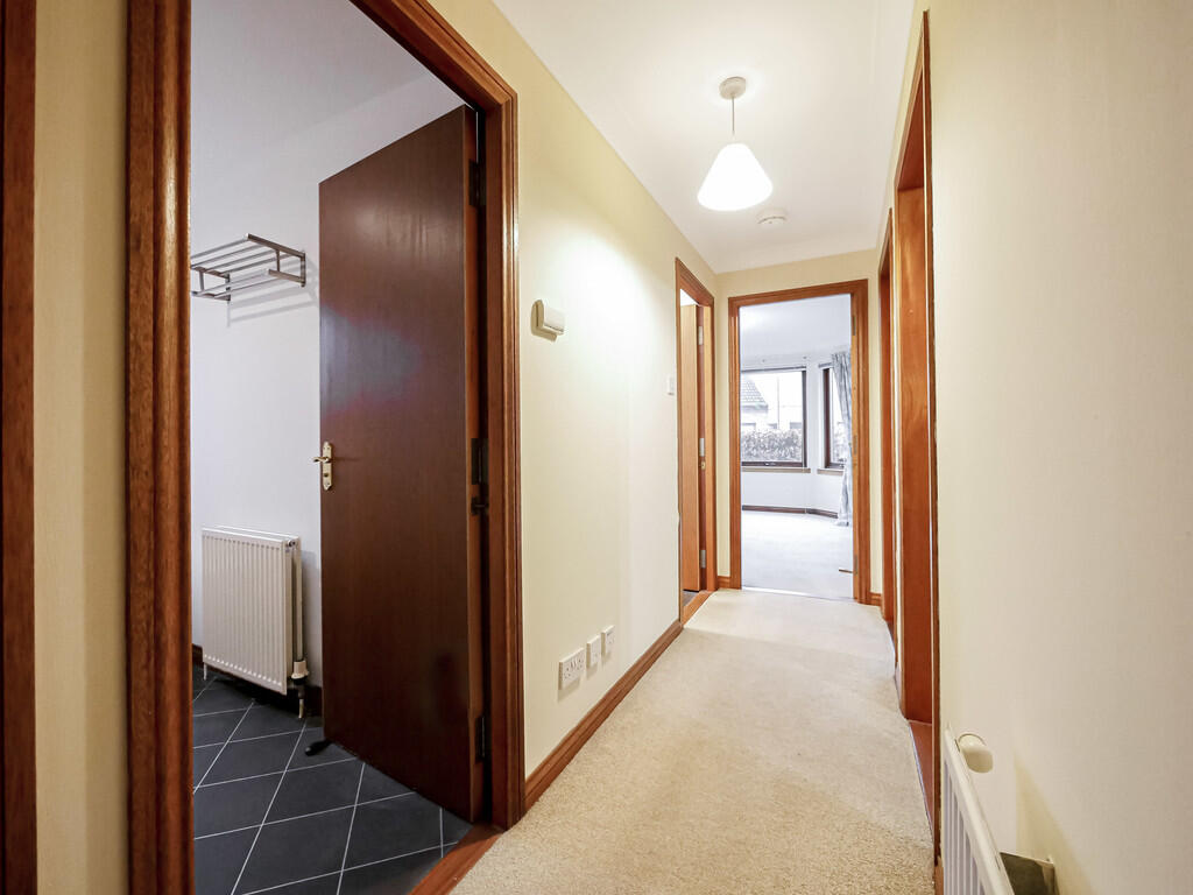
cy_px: 448
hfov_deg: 102.1
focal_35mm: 14
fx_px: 482
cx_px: 596
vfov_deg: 85.7
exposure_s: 1/40
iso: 3200
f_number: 4
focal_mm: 7
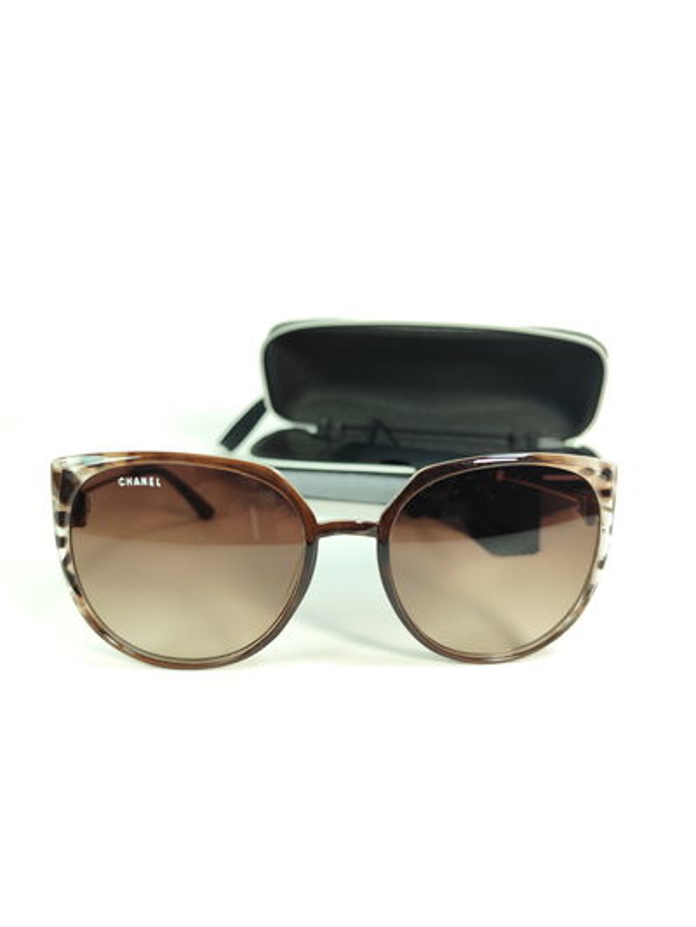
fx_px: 616
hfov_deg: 58.9
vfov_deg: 73.9
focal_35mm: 23
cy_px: 464
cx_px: 348
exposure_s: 1/100
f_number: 1.65
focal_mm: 6.19
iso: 320
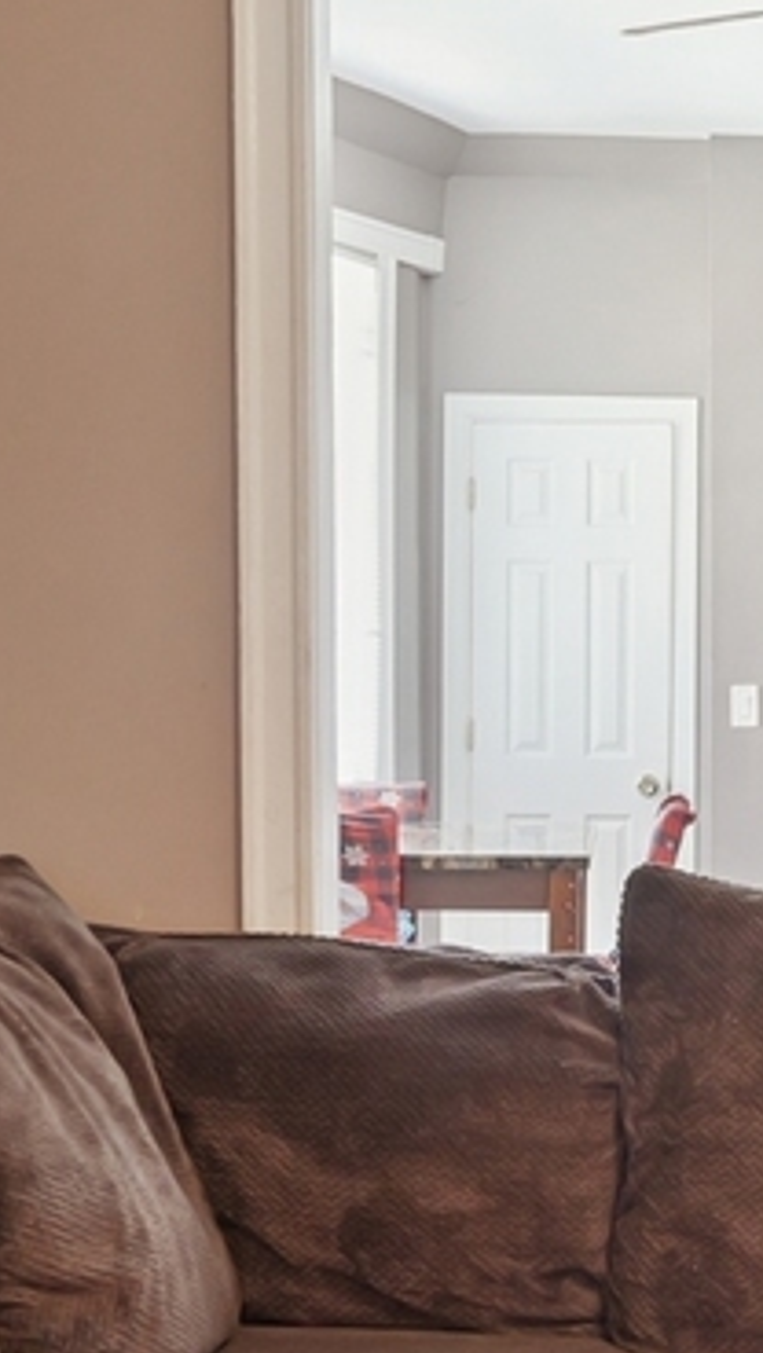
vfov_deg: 30.5
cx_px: 794
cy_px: 766
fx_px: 2478
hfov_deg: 17.1
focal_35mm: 69
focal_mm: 15
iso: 2500
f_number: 4
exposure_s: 1/30
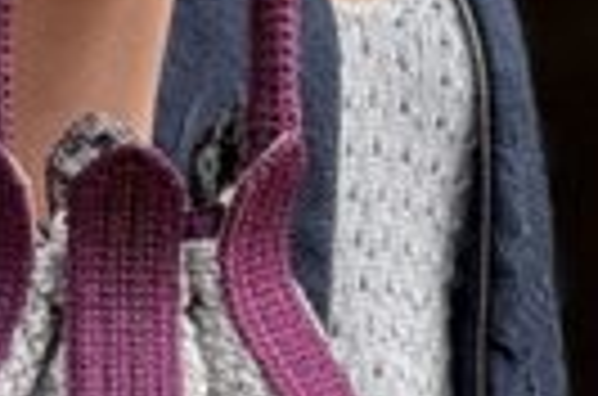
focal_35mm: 753
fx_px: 12478
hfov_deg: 2.7
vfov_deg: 1.8
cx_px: -117
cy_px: 72
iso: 50
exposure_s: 1/234
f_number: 2.8
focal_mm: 15.66
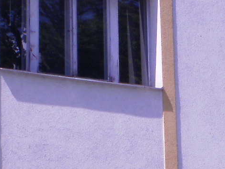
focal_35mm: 164
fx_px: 1066
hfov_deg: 12.0
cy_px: 94
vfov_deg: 9.0
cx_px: 160
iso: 100
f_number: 4.6
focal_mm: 6.3
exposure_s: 1/500
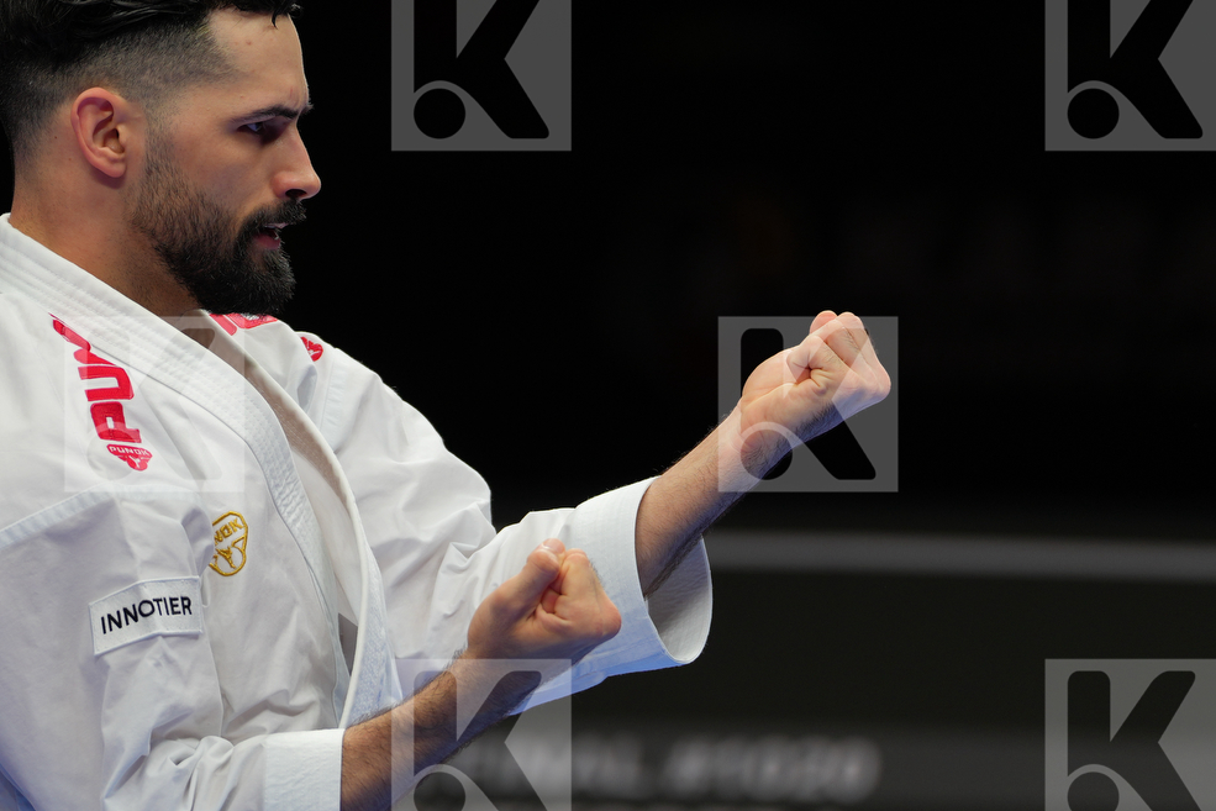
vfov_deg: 2.8
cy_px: 405
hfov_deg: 4.2
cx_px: 481
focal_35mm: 487
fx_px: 16451
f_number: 2.8
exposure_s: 1/500
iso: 160
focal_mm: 200
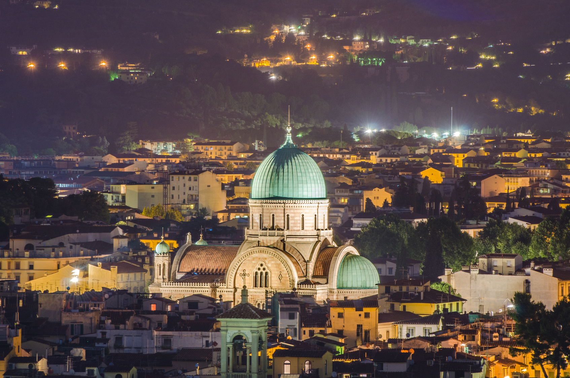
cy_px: 189
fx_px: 4740
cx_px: 285
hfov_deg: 6.9
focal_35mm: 300
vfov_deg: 4.6
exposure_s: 30
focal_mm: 200
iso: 100
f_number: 9
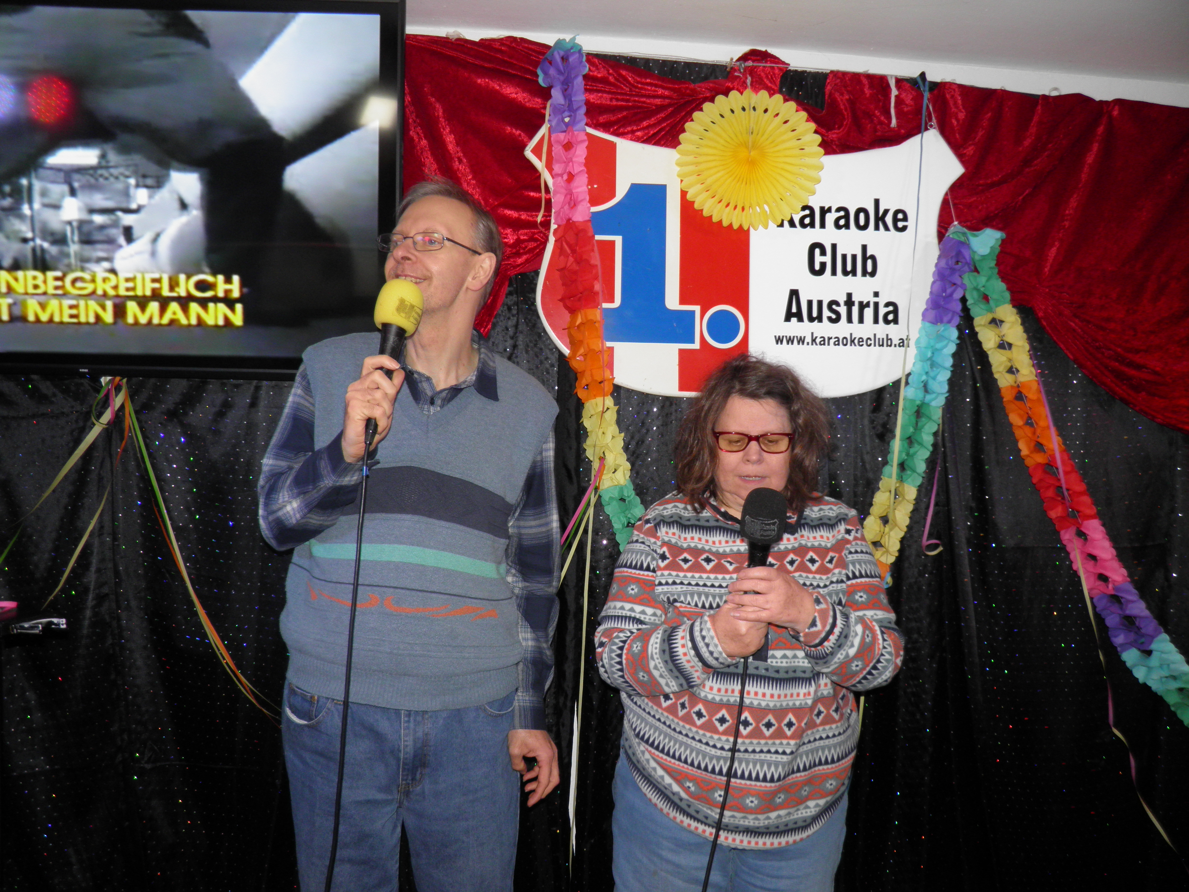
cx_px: 594
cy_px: 446
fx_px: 962
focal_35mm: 28
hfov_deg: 63.4
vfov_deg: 49.7
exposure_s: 1/30
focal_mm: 4.9
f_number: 2.8
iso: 100
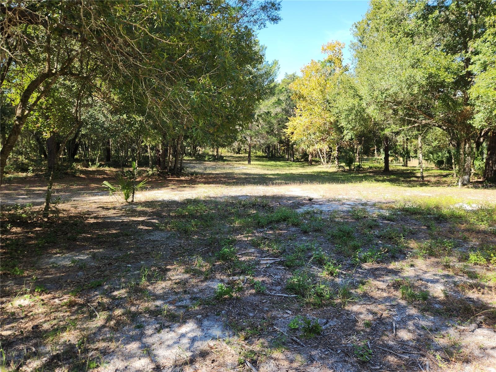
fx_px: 330
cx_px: 248
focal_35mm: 23
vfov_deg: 58.9
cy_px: 186
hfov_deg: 73.9
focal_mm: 5.4
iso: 20
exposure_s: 1/286
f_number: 1.8
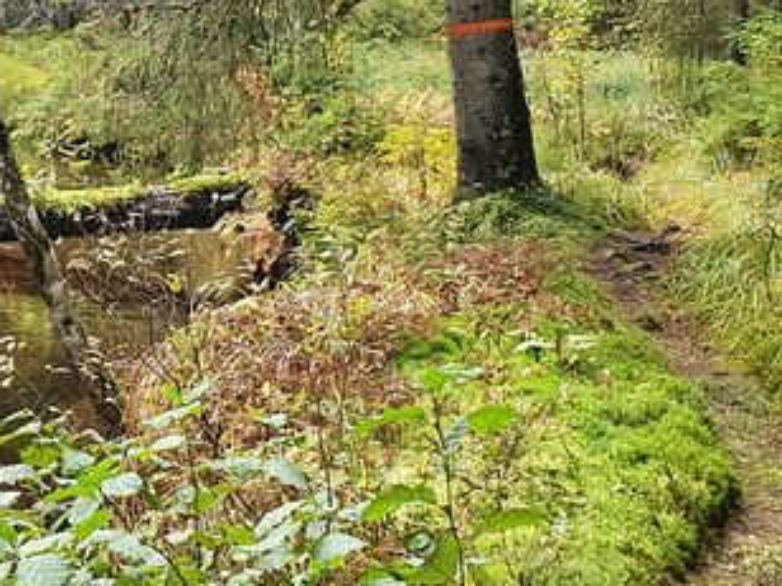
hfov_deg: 23.2
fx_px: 1830
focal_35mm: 81
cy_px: 200
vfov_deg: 18.2
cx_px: 18
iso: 80
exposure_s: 1/100
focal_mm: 4.32
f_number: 2.4
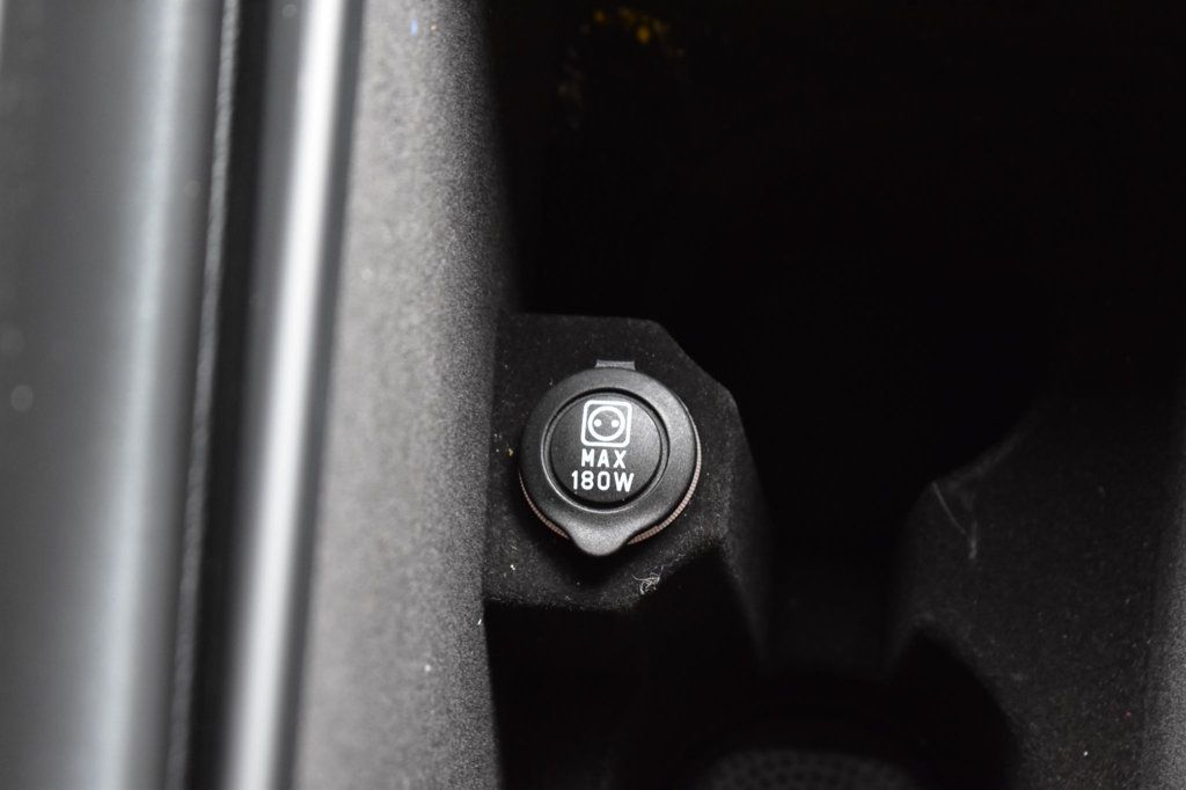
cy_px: 395
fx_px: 2717
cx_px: 593
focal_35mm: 82
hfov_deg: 24.6
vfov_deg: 16.5
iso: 1600
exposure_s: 1/8
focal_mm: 55
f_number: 5.6
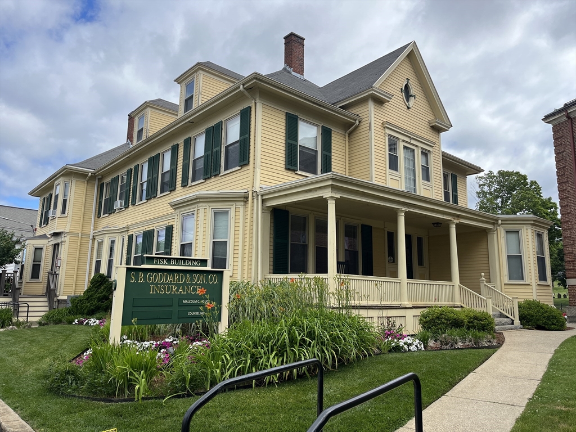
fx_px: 433
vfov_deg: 53.1
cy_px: 216
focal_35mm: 26
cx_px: 288
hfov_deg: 67.3
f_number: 1.6
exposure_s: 1/2571
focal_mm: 5.1
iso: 50
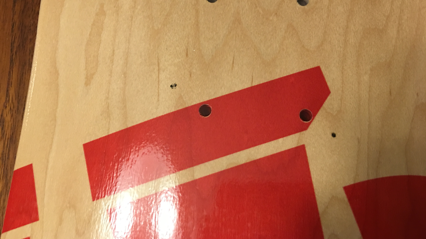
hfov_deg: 61.0
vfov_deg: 36.4
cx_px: 211
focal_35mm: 32
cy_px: 87
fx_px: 361
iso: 80
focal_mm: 4.15
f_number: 2.2
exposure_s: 1/15
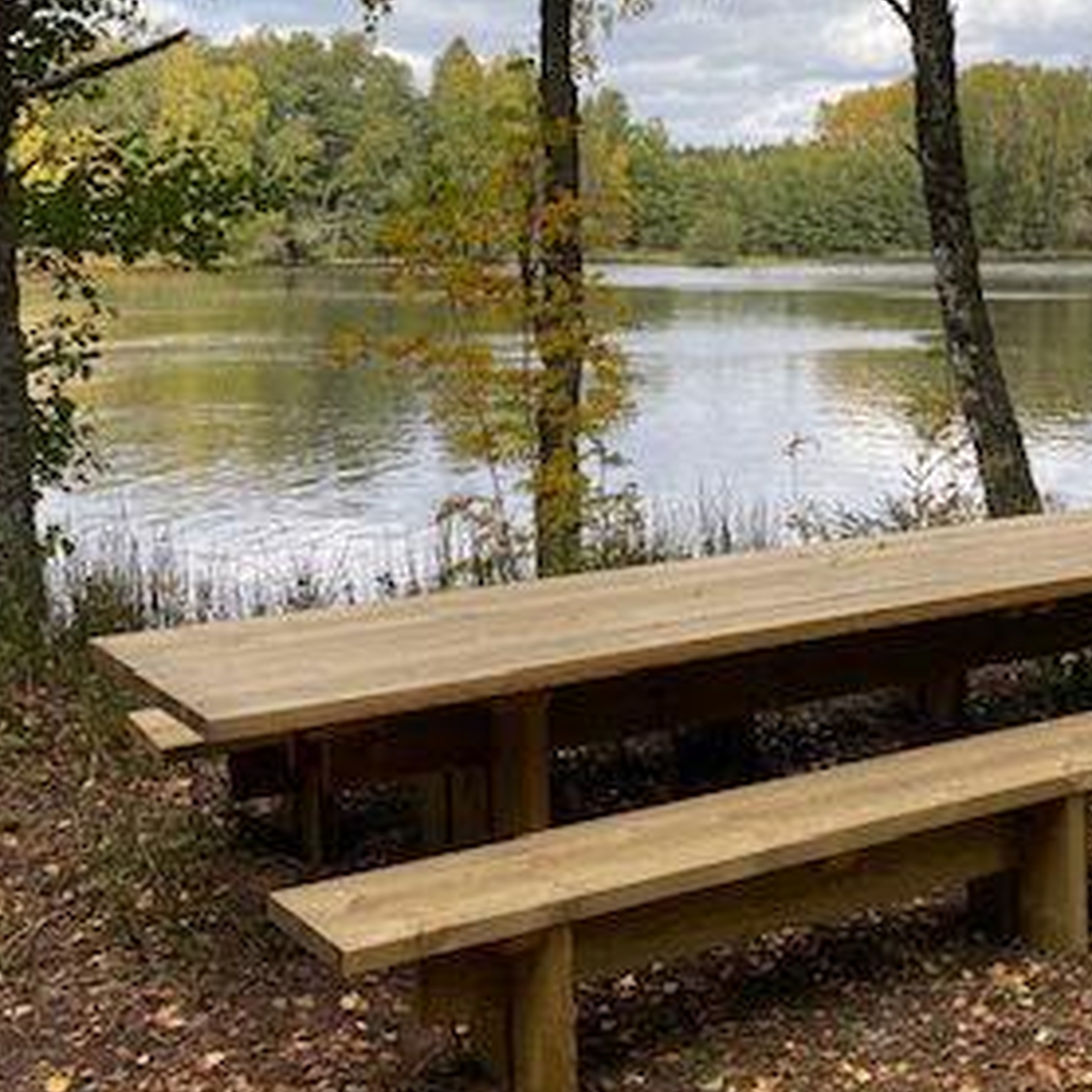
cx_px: 931
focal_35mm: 53
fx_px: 1892
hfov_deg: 31.1
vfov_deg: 31.8
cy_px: 306
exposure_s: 1/788
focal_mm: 4.25
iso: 32
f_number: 1.8
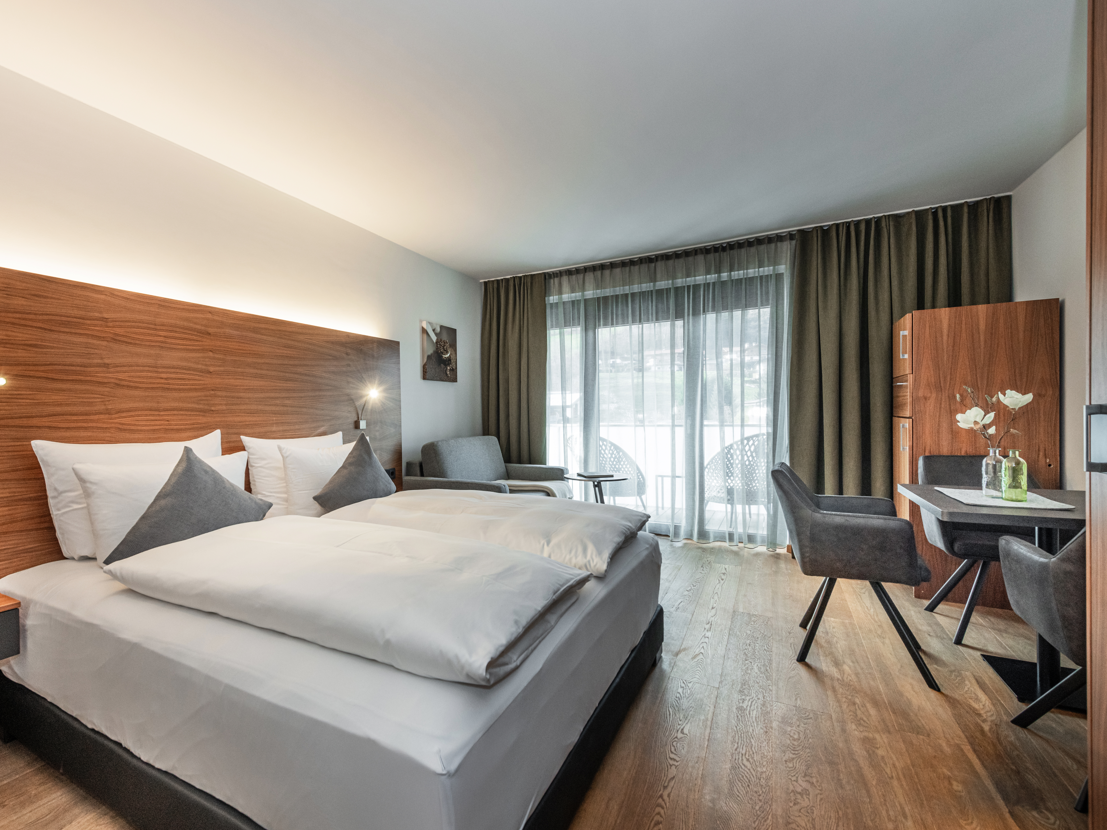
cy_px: 424
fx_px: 512
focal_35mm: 16
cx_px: 475
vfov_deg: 78.1
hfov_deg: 93.9
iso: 400
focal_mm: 14
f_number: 8
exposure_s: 1/30
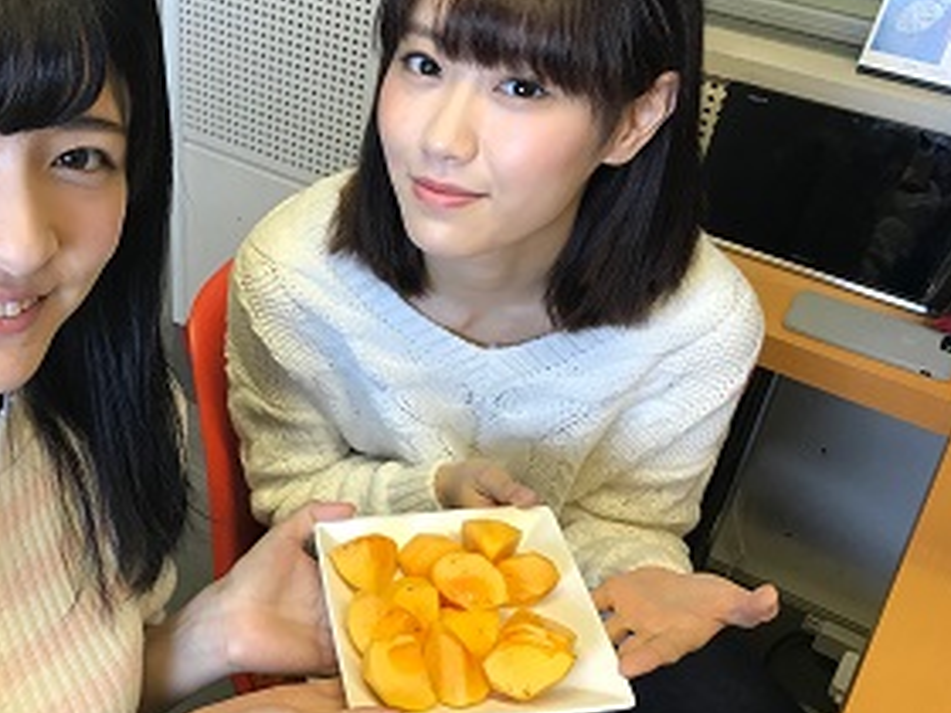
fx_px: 1126
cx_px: 272
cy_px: 385
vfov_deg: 35.1
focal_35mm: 41
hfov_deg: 44.7
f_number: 1.8
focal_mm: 3.99
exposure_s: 1/33
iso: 32
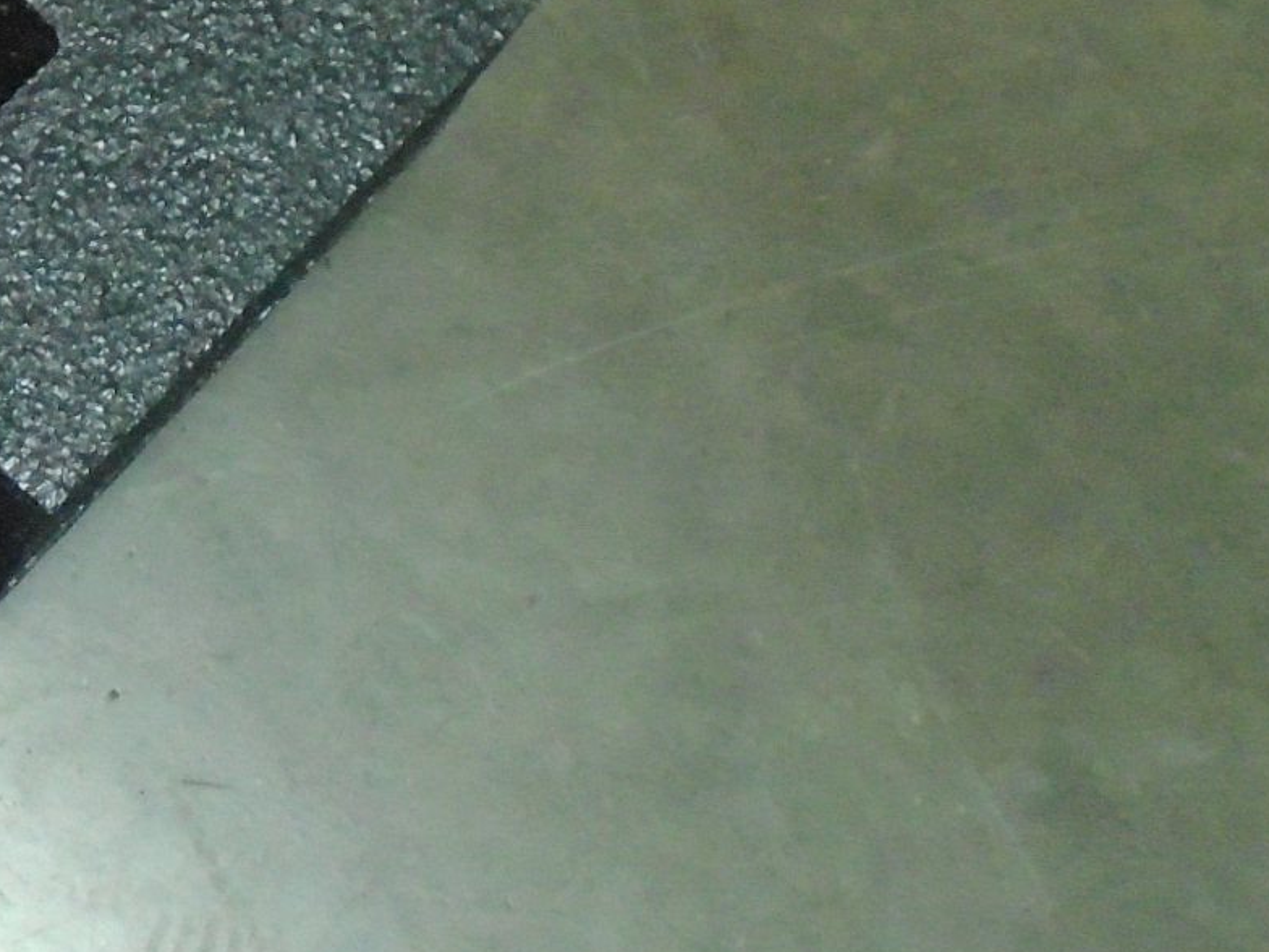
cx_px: -756
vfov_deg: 16.9
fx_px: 3153
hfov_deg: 19.2
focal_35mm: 86
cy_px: 86
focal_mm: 4.6
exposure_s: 1/20
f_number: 3.2
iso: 400
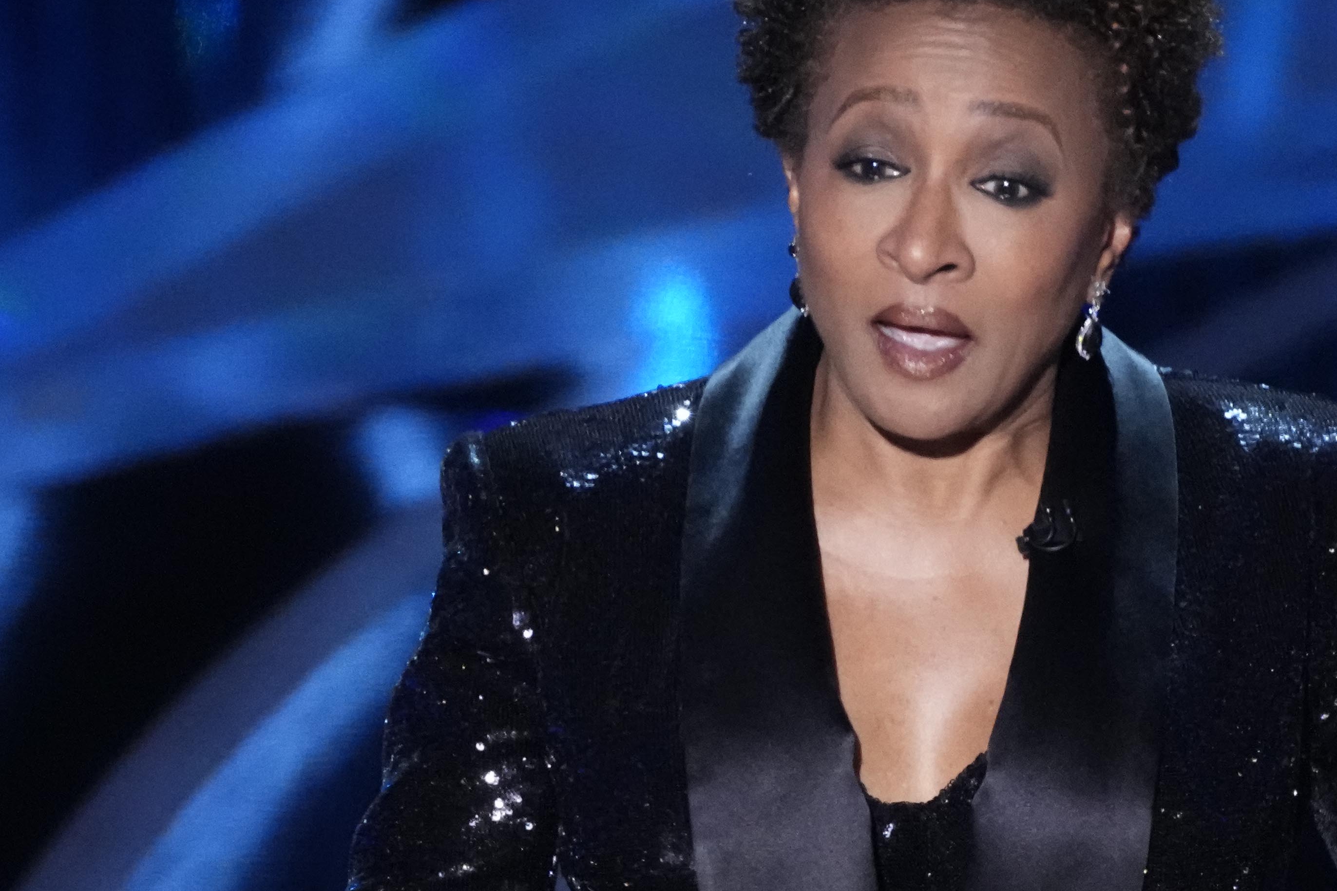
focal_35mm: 1842
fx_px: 68401
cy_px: 683
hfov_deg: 1.1
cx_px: 986
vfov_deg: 0.7
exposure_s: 1/400
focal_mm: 600
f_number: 4
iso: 8000
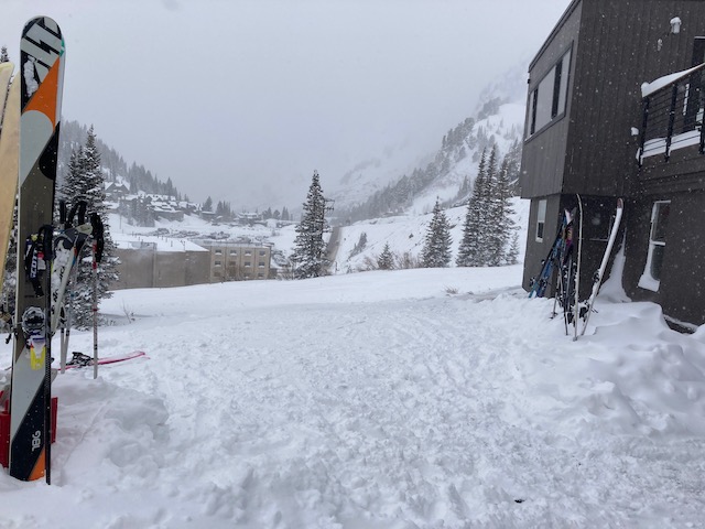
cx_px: 352
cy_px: 264
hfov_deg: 63.4
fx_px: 570
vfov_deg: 49.7
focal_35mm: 28
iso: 25
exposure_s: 1/5348
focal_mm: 3.99
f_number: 1.8
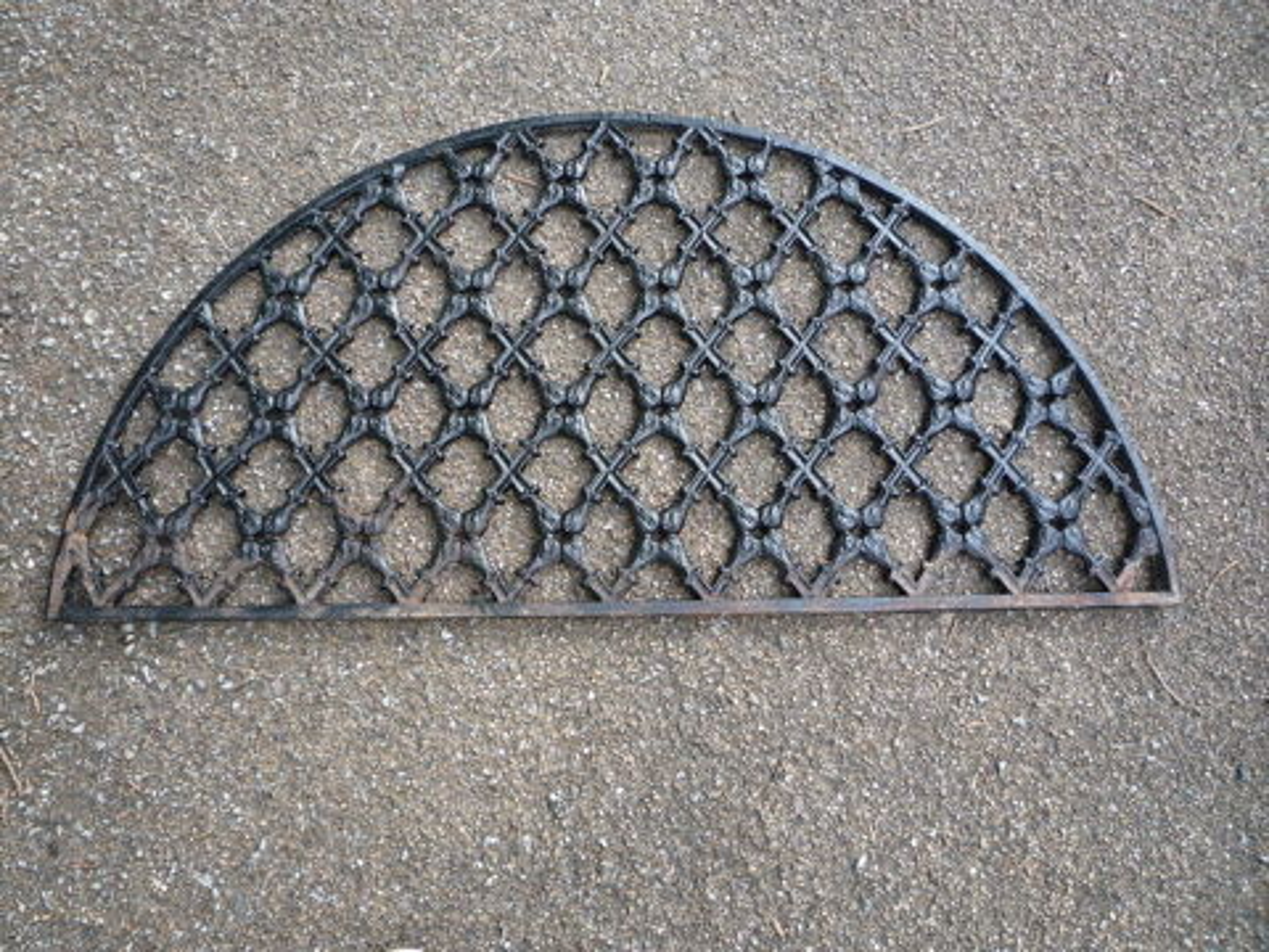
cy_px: 476
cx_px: 634
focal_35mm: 30
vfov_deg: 46.8
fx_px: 1100
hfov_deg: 60.0
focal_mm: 5.2
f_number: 3.3
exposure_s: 1/50
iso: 100
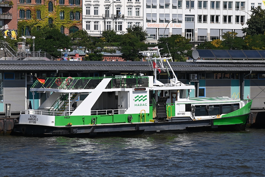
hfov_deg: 17.0
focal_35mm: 120
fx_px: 884
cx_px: 132
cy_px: 88
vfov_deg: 11.4
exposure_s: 1/500
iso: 100
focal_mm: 120
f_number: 8
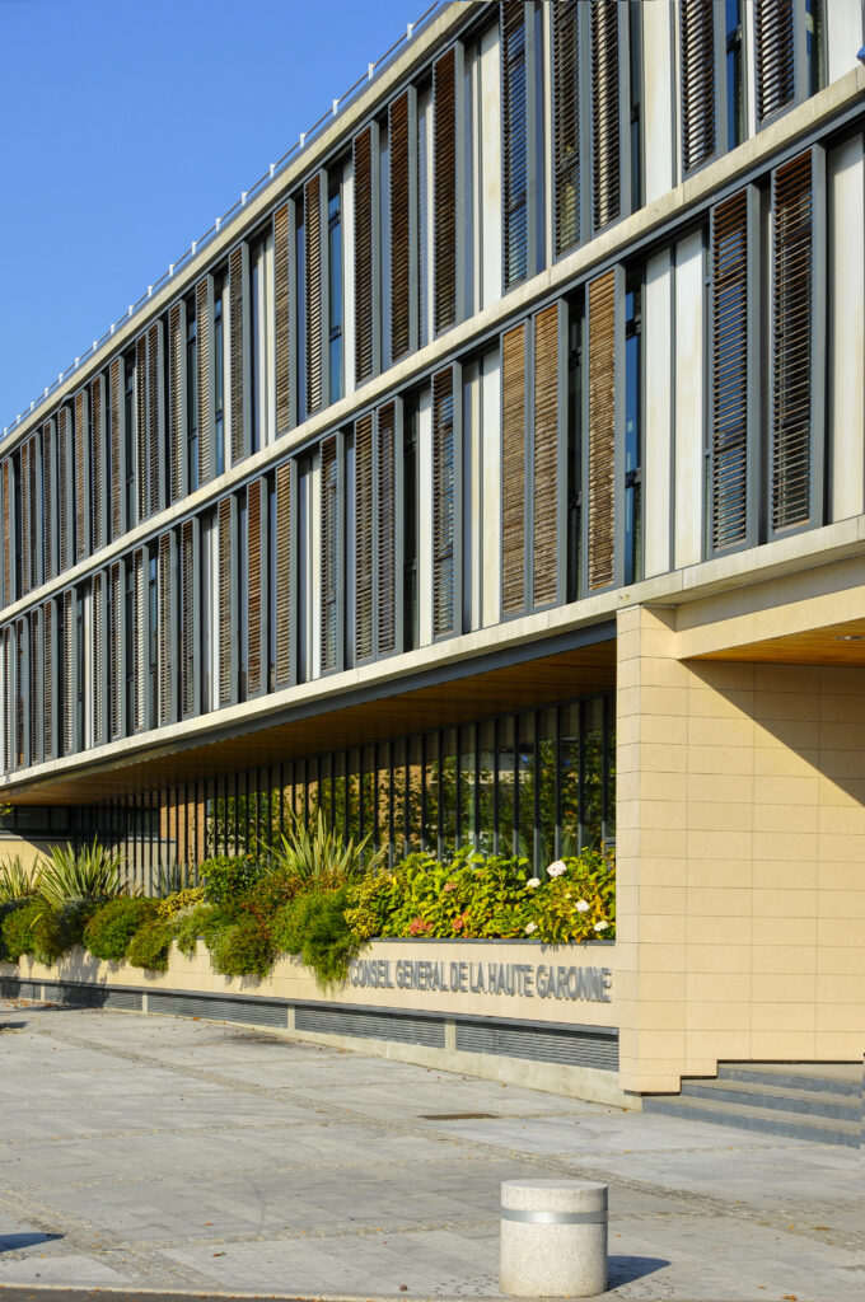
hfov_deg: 18.1
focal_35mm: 75
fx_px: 2710
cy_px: 651
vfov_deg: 27.0
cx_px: 432
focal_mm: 50
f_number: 8
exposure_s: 1/500
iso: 200
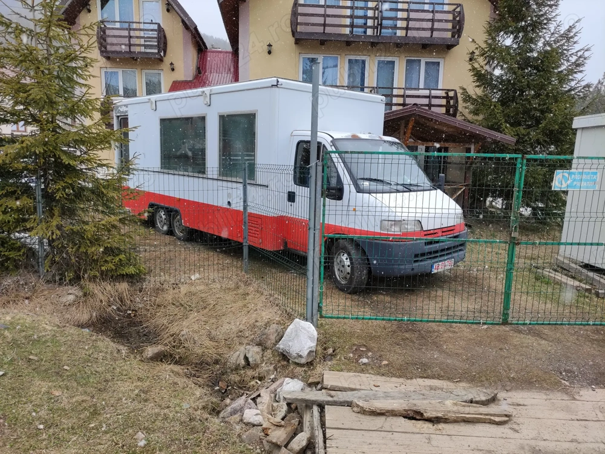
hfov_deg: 69.4
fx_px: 437
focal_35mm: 25
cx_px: 302
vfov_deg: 54.9
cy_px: 227
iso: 50
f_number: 1.89
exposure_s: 1/585
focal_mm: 5.43
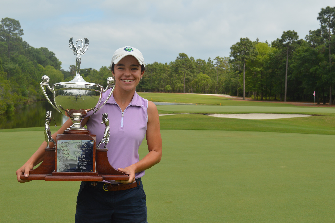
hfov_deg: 38.9
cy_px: 112
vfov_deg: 26.4
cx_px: 168
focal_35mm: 51
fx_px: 474
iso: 100
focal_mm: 34
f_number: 9
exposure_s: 1/320
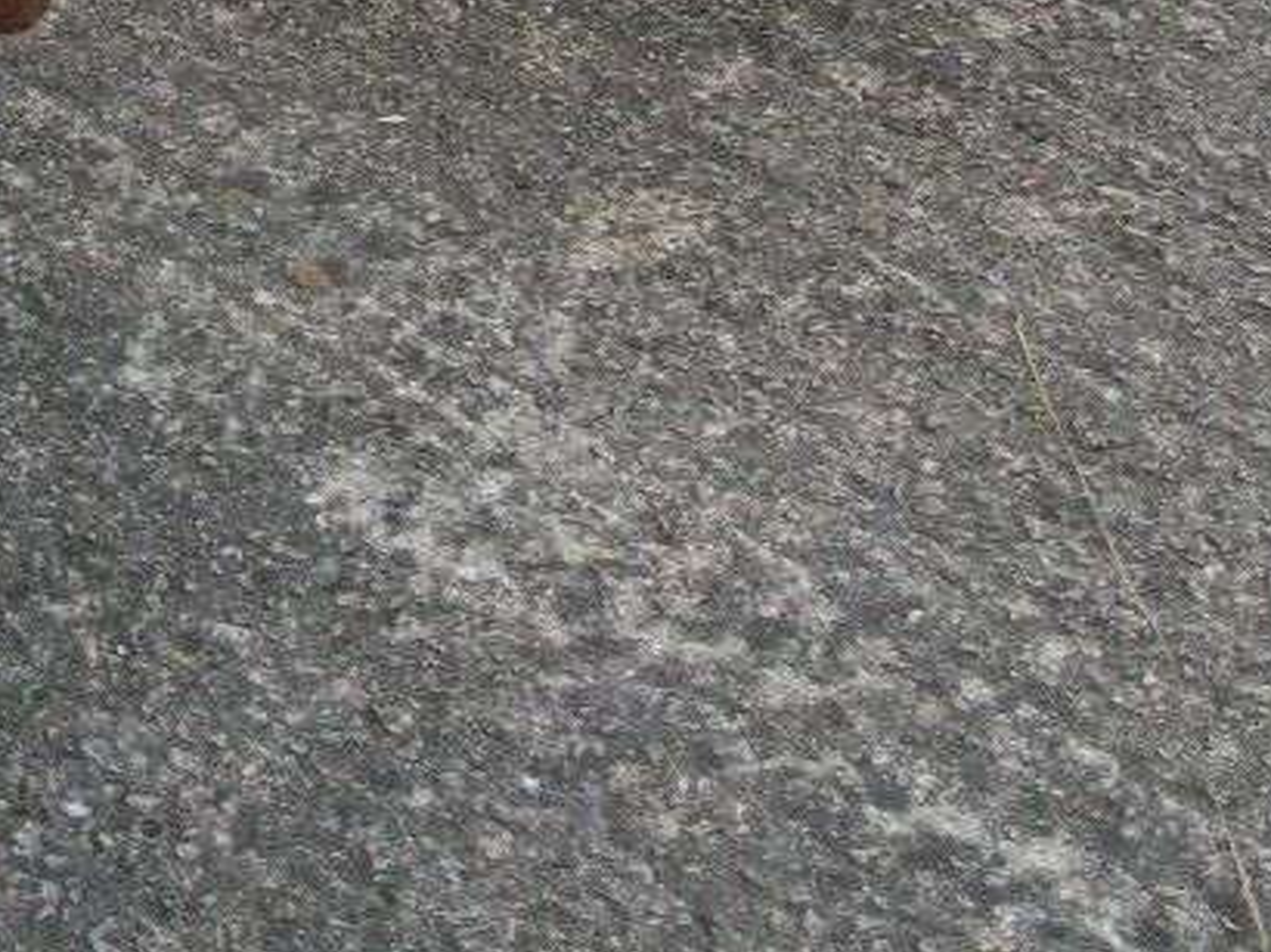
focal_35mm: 100
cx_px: -31
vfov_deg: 14.1
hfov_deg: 19.1
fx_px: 3670
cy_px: -310
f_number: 2.9
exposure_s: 1/125
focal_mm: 5.7
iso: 80
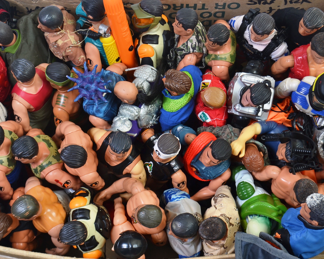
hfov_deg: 27.9
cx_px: 142
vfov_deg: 22.5
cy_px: 130
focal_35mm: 68
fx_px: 652
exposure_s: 1/80
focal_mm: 40
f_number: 9
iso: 100
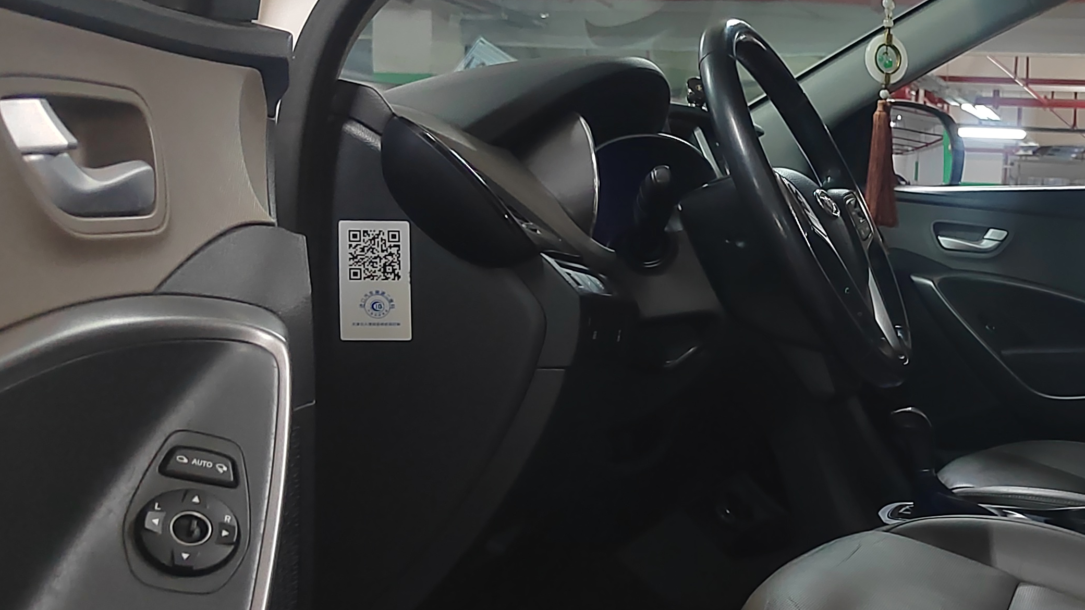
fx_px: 1352
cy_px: 371
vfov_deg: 25.4
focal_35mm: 47
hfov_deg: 41.0
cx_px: 931
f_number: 1.9
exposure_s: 1/50
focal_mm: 5.52
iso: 3550
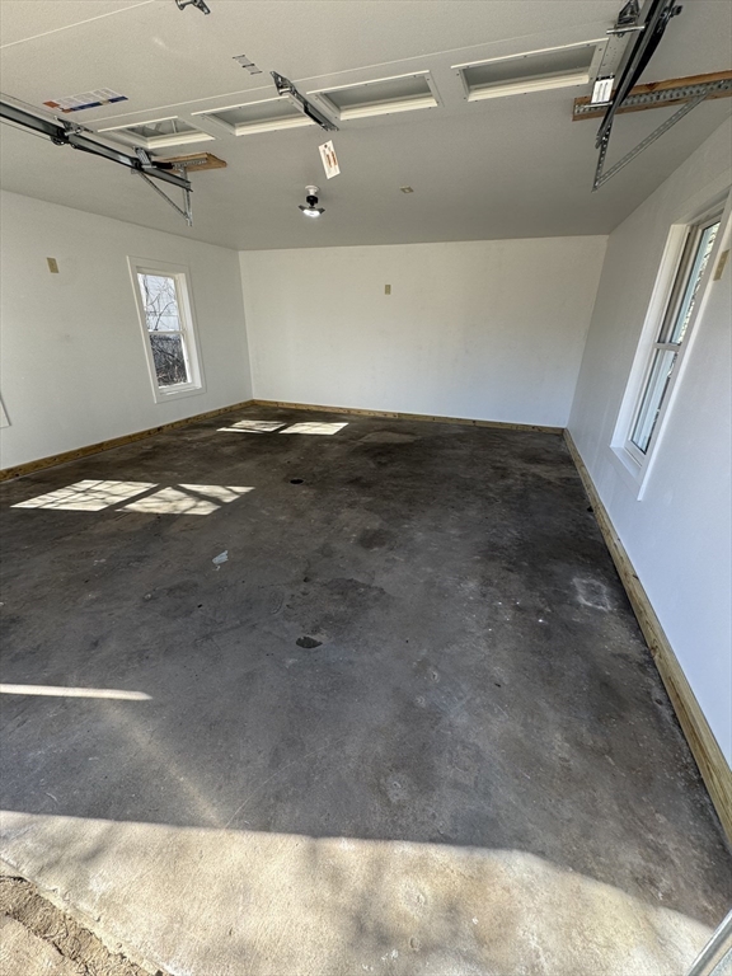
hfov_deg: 85.7
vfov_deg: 102.1
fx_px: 395
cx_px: 366
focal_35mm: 14
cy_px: 488
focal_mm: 2.22
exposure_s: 1/161
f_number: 2.2
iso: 40
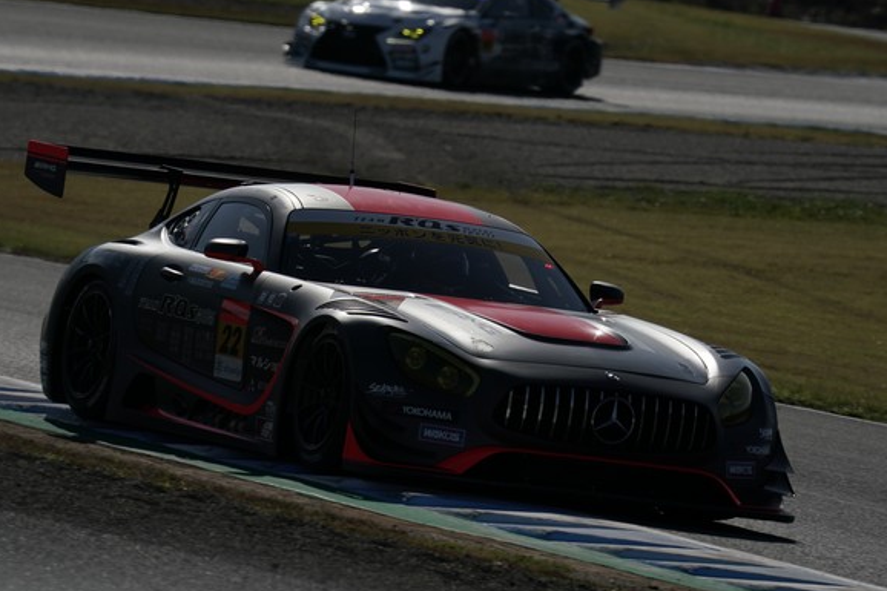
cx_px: 420
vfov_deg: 2.2
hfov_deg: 3.3
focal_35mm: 623
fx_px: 15345
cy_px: 232
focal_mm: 500
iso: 200
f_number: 11
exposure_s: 1/1600
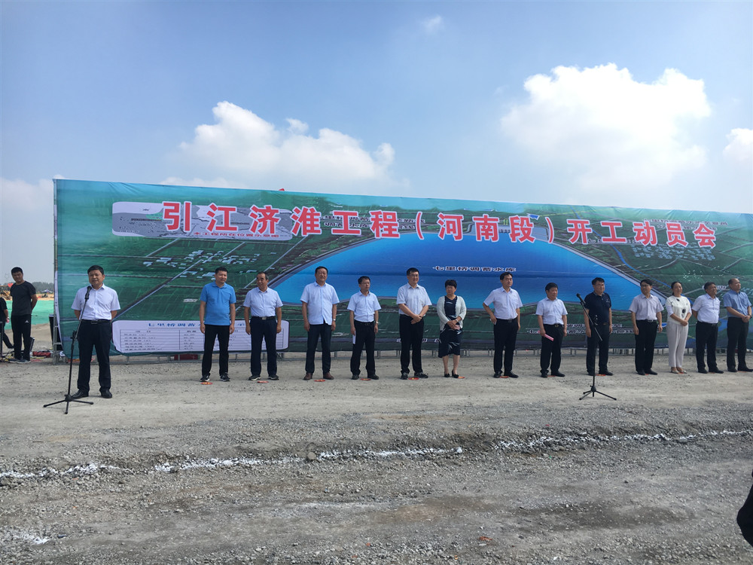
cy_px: 282
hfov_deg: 61.7
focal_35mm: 29
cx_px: 376
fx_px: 631
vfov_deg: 48.2
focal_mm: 4.15
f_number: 2.2
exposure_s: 1/1068
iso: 25
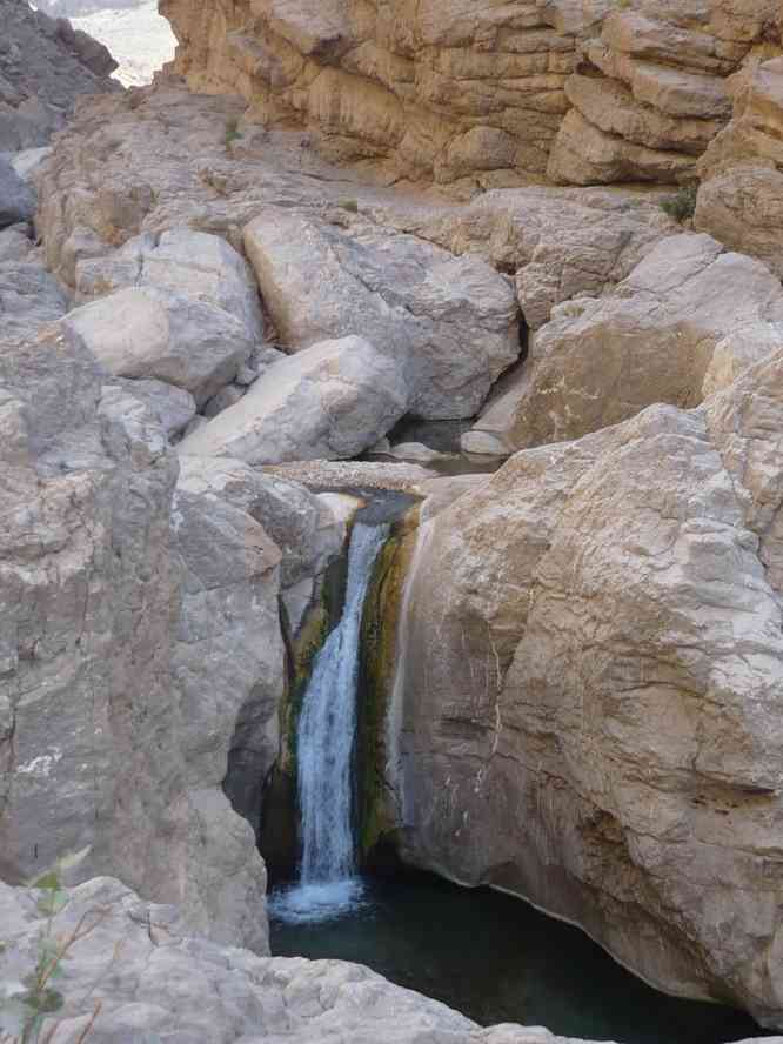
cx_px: 392
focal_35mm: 55
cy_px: 522
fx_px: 1659
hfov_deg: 26.6
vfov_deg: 34.9
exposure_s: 1/250
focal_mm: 6
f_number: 2.9
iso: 100
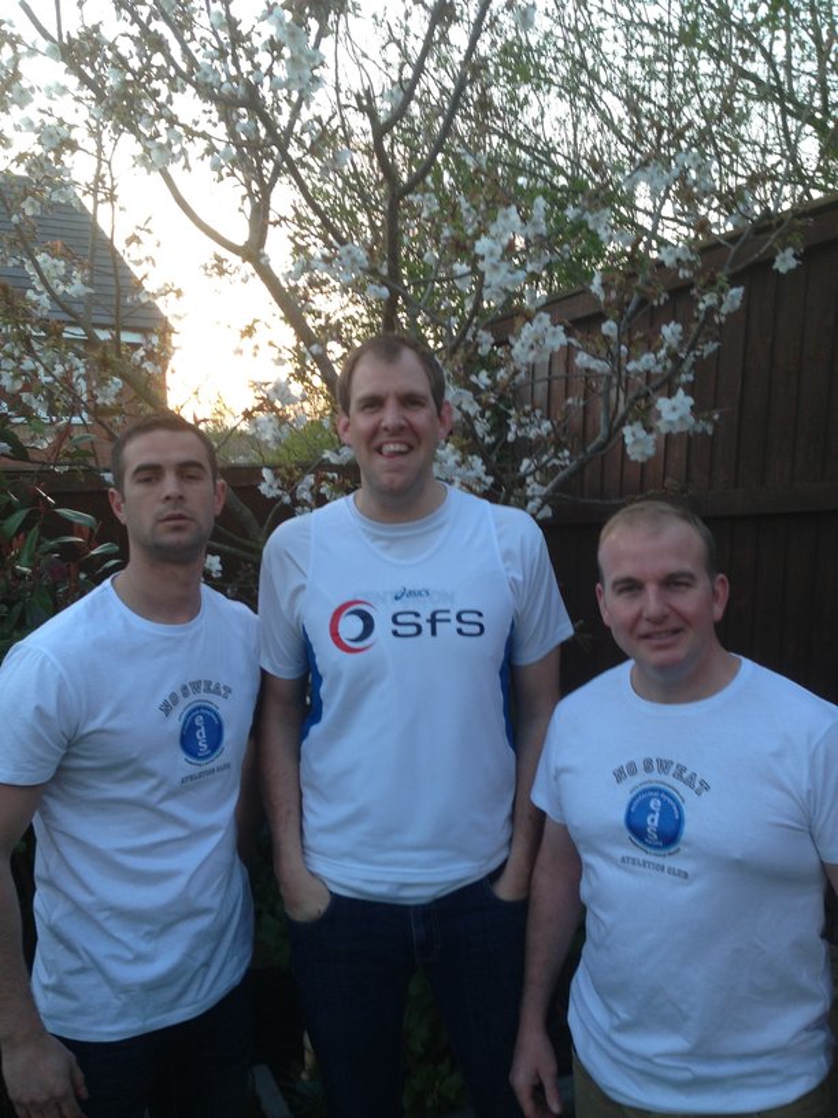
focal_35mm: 33
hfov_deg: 42.9
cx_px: 419
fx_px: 1065
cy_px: 559
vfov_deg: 55.4
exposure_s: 1/30
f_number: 2.4
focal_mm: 4.13
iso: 50
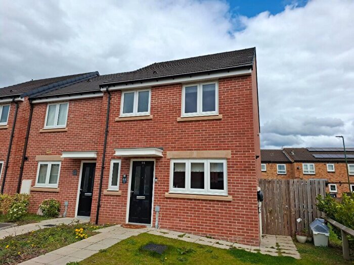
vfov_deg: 58.9
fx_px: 235
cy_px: 132
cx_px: 177
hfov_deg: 73.9
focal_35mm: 23
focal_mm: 5.54
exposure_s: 1/1919
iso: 50
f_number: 1.8
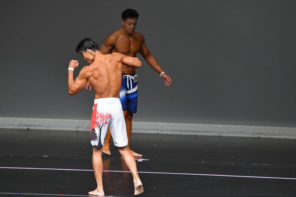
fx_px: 2835
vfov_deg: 4.0
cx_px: 148
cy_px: 98
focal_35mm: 345
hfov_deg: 6.0
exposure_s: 1/400
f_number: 5.6
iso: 4000
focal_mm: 230
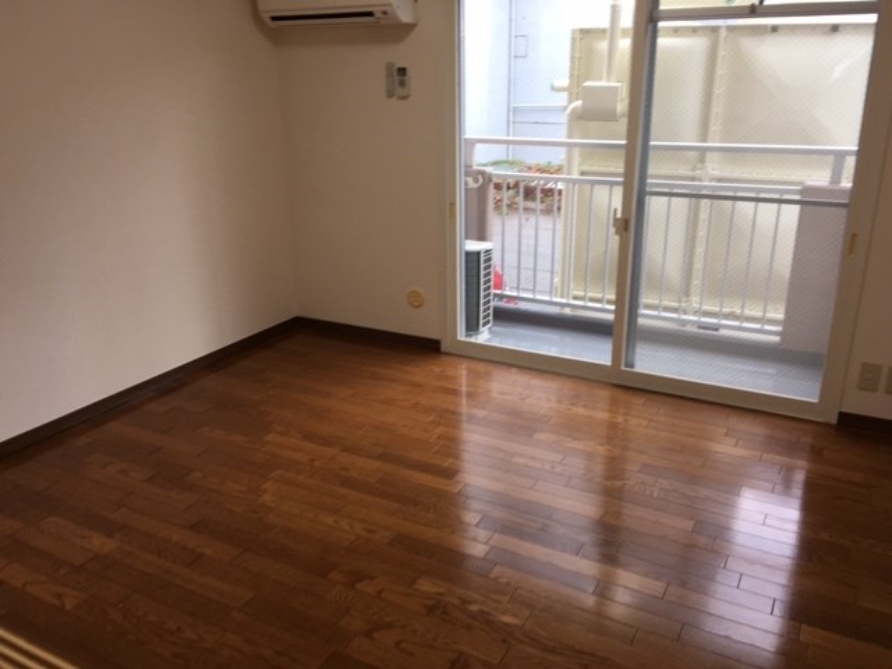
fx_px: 747
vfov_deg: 48.2
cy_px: 334
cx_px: 446
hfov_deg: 61.7
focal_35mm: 29
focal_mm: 4.15
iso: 25
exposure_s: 1/50
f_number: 2.2
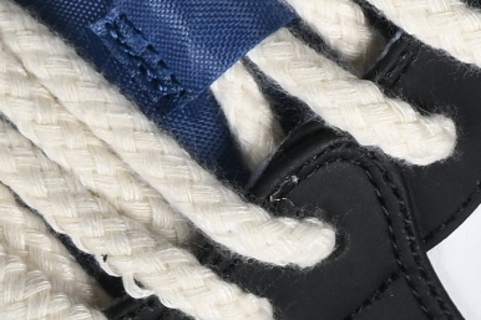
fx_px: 7225
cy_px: -142
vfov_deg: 2.5
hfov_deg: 3.8
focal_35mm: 541
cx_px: 151
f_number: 7.1
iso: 200
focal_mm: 50
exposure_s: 1/200
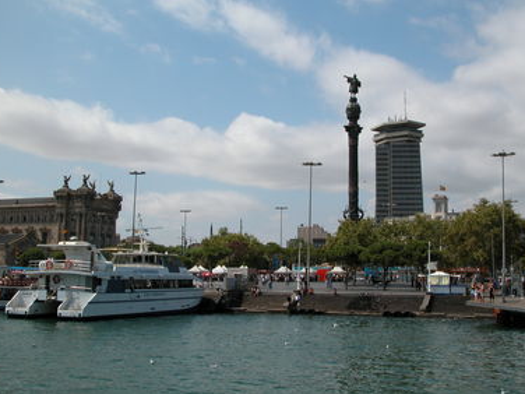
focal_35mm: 49
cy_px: 186
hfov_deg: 38.9
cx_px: 258
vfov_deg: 29.7
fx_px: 743
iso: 100
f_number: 7.5
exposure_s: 1/472
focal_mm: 11.6
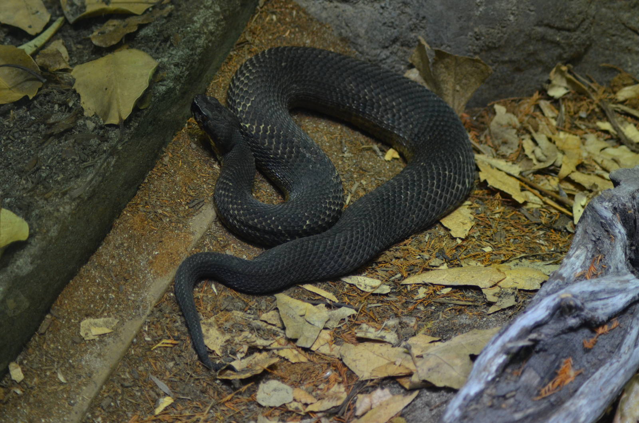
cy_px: 212
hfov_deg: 19.5
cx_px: 320
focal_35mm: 105
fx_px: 1860
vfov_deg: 13.0
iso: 1100
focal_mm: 70
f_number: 4
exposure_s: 1/125
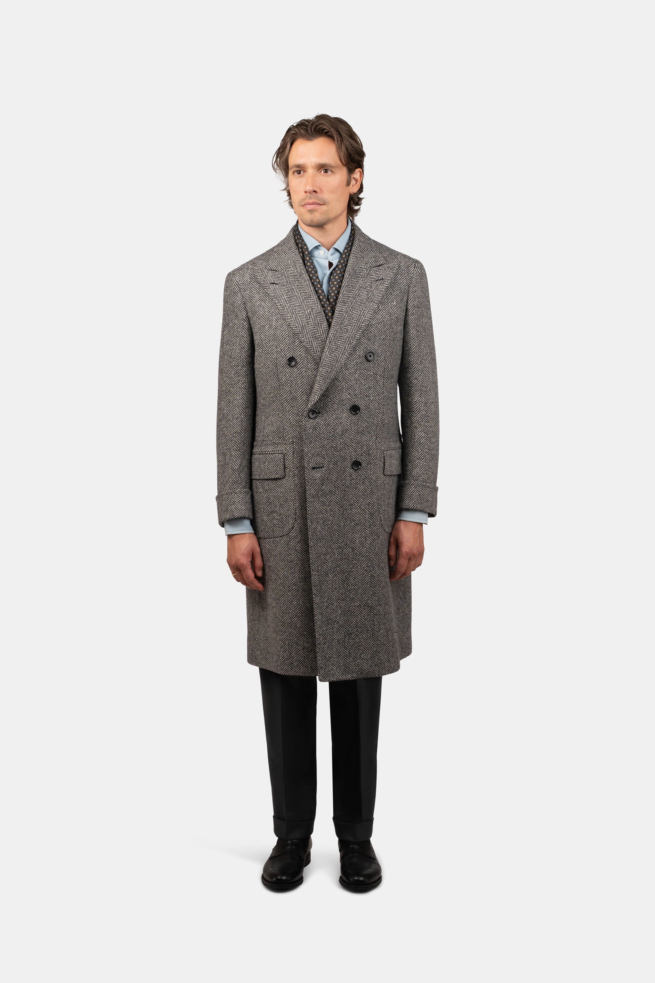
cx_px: 328
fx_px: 1883
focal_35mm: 69
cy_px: 492
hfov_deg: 19.7
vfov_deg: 29.2
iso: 125
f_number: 8
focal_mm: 69
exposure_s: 1/125
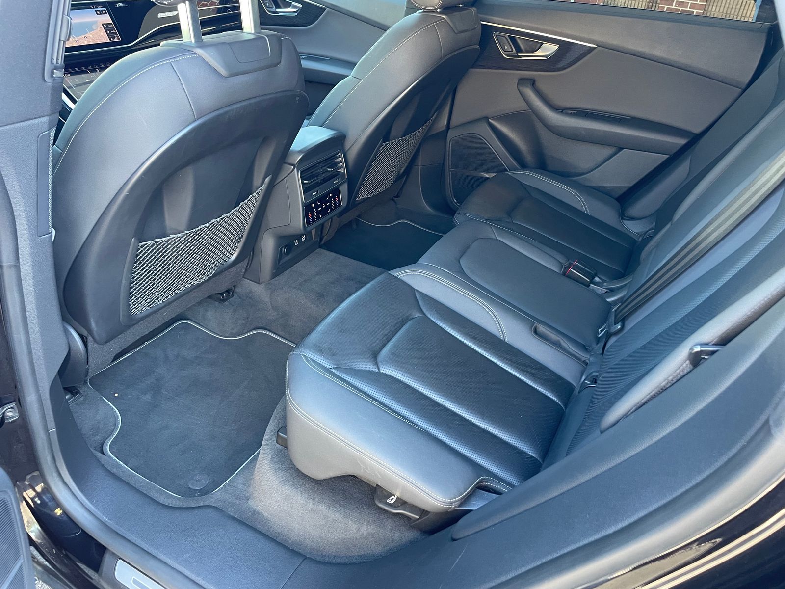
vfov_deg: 53.1
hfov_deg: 67.3
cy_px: 294
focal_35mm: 26
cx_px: 392
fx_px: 590
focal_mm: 4.2
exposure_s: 1/60
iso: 160
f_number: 1.6
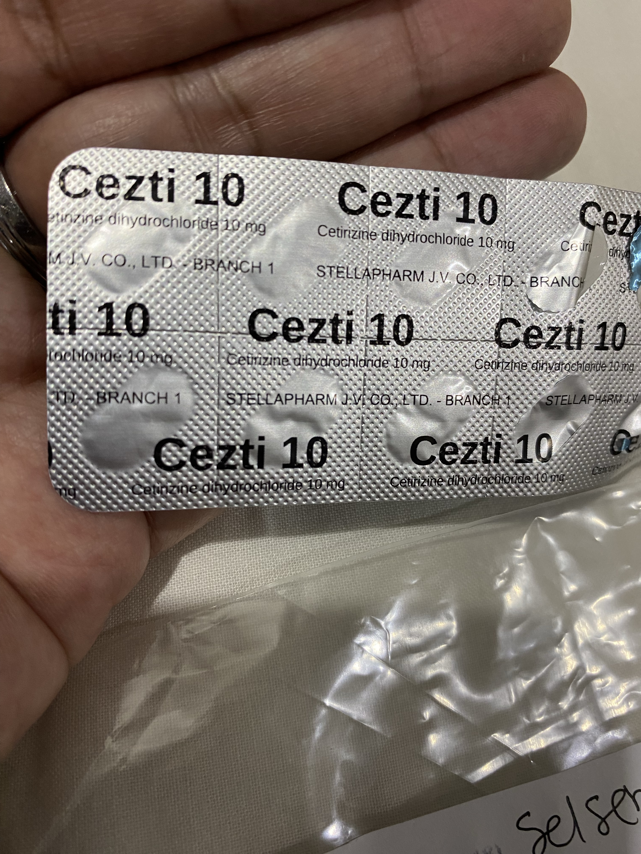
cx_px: 320
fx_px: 642
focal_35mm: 26
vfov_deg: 67.3
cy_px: 427
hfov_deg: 53.1
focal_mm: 4.25
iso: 200
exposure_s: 1/50
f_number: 1.8
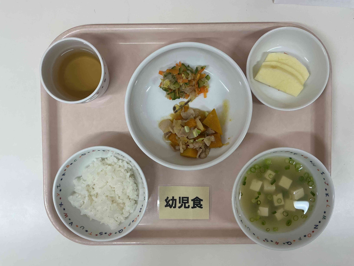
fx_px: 297
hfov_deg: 61.7
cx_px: 177
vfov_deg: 48.2
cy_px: 133
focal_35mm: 29
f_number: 1.8
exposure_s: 1/120
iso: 64
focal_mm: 3
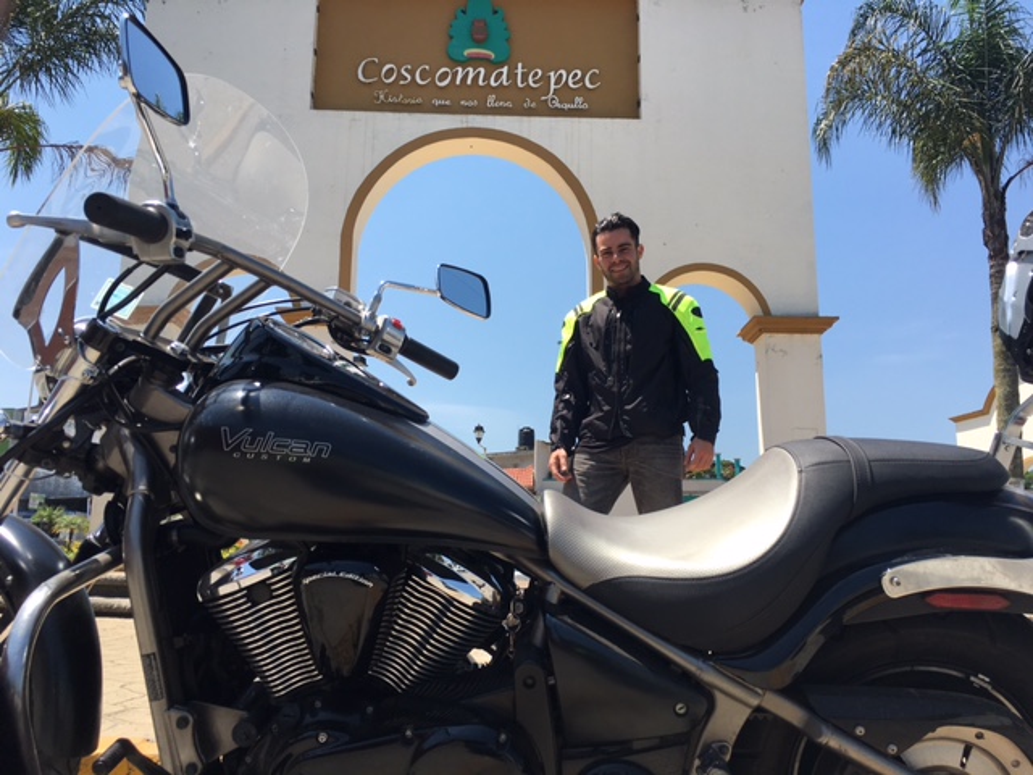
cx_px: 516
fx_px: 865
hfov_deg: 61.7
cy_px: 388
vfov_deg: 48.2
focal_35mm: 29
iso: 25
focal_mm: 4.15
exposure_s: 1/1083
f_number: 2.2
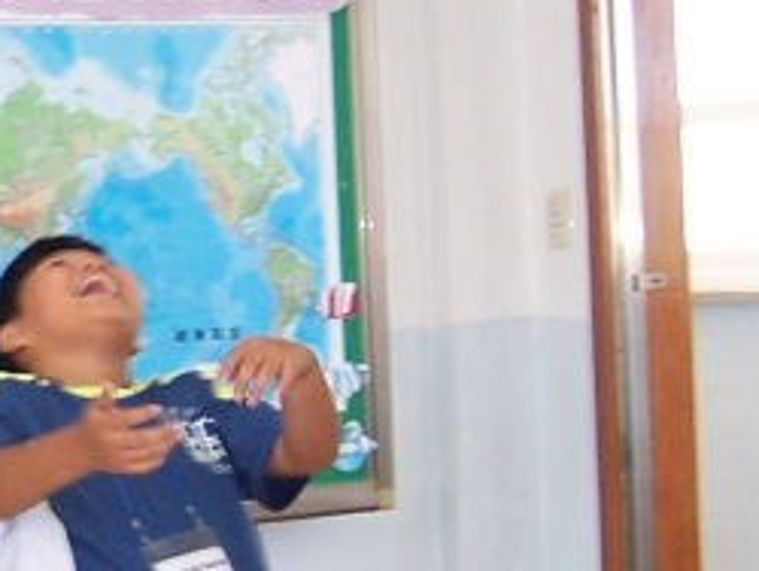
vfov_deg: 11.0
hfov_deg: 14.1
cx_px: -179
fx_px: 2963
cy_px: 255
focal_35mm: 135
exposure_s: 1/90
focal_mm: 5.5
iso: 140
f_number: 2.8
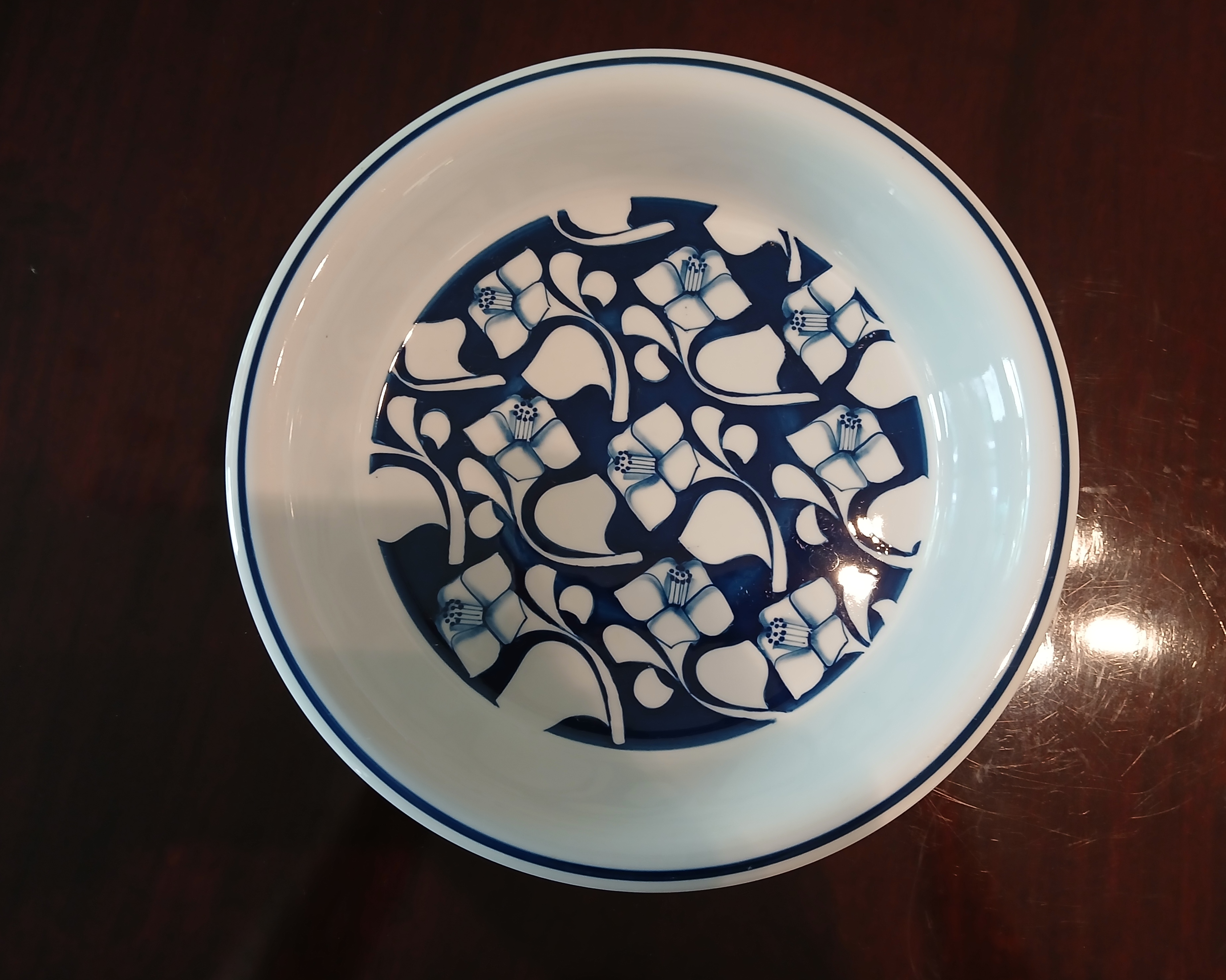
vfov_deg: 51.5
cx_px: 607
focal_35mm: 28
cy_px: 486
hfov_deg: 62.2
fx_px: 1016
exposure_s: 1/33.3
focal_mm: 3.98
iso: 200
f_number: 1.8
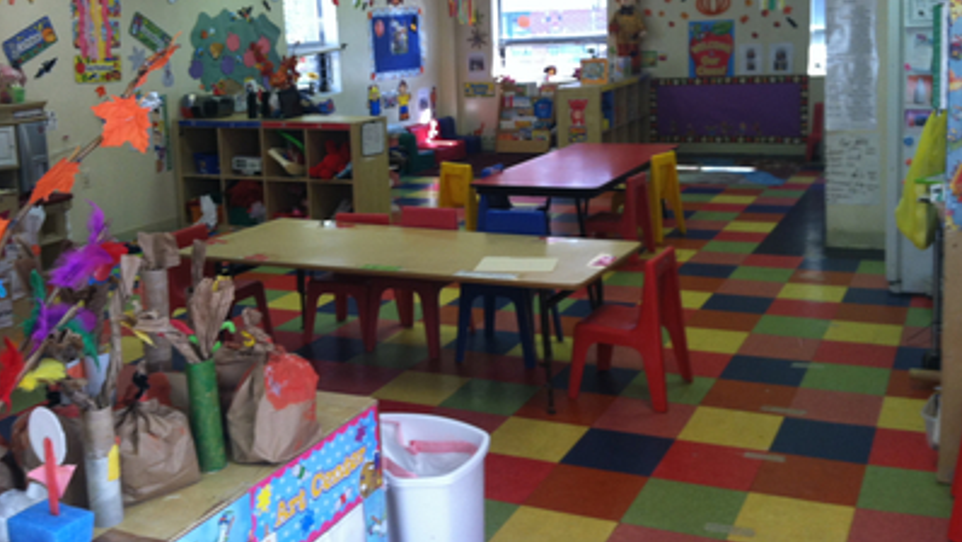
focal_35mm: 43
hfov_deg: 47.4
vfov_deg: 27.5
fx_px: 1097
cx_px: 479
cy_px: 160
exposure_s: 1/20
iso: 80
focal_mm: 3.85
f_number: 2.8
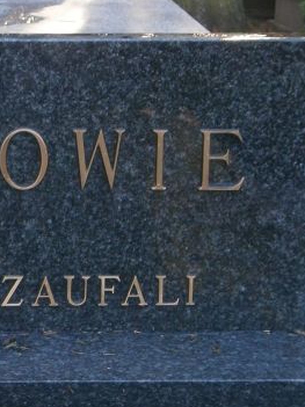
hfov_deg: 10.2
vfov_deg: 13.8
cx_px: -95
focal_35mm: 143
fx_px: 1681
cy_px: 207
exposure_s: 1/40
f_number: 3.4
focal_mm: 8.3
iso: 125
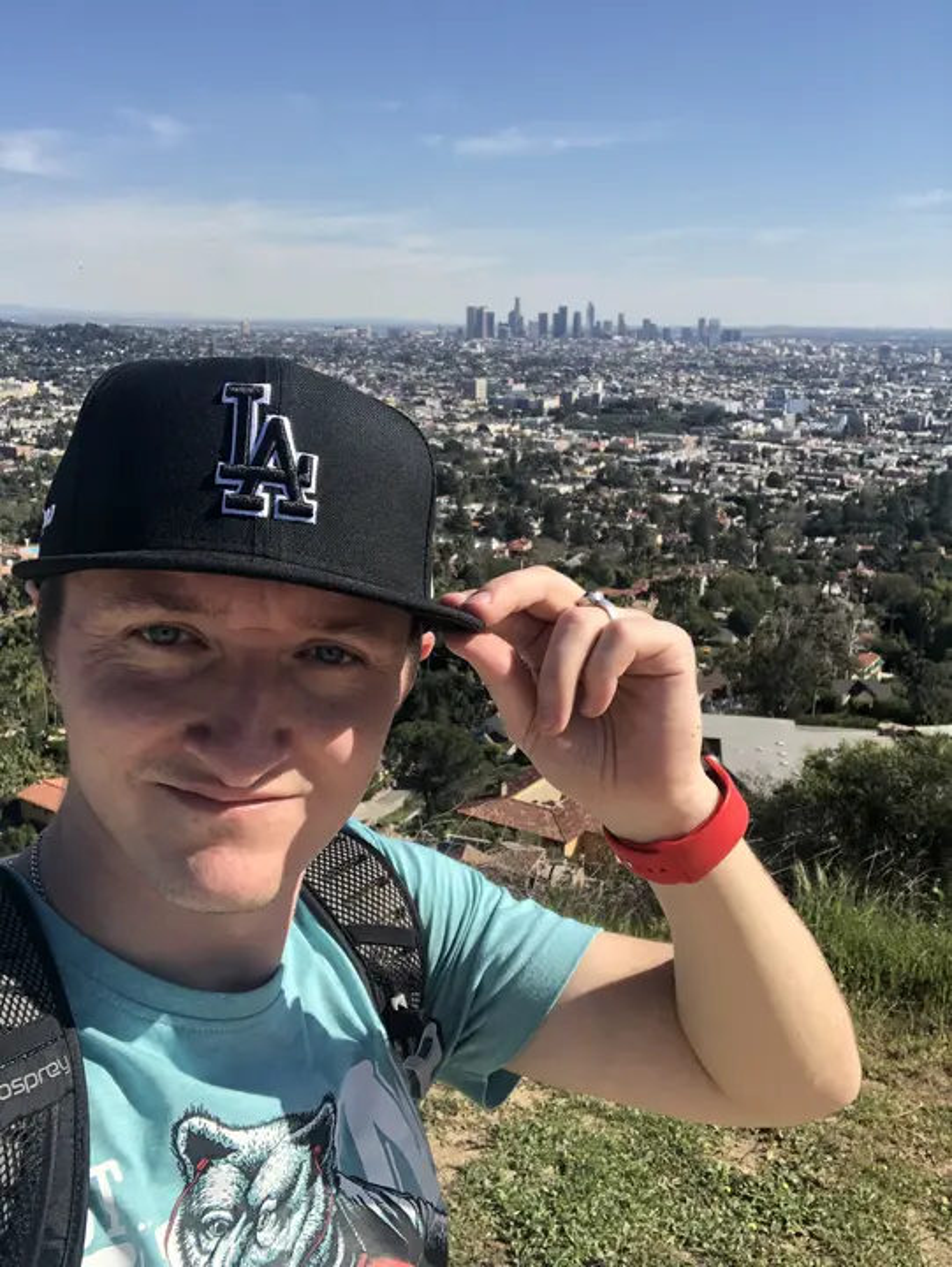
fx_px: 1172
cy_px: 634
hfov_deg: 44.2
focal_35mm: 32
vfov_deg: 56.8
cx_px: 476
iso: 20
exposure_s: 1/637
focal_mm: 2.87
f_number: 2.2
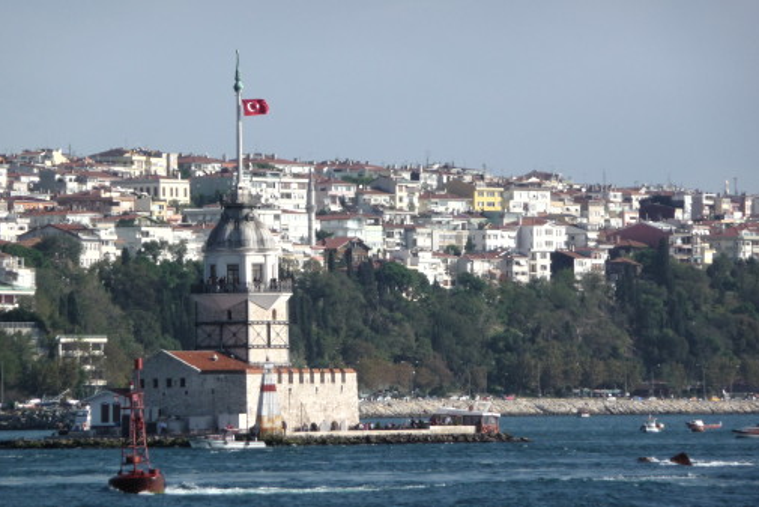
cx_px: 380
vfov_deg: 4.7
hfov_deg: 7.0
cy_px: 263
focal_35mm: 293
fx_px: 6179
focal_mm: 47
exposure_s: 1/640
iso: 100
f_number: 4.9
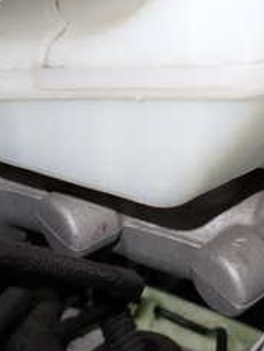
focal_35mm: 64
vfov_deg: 30.2
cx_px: 190
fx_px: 650
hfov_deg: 22.8
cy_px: 192
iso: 200
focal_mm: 4.5
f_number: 2
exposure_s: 1/30
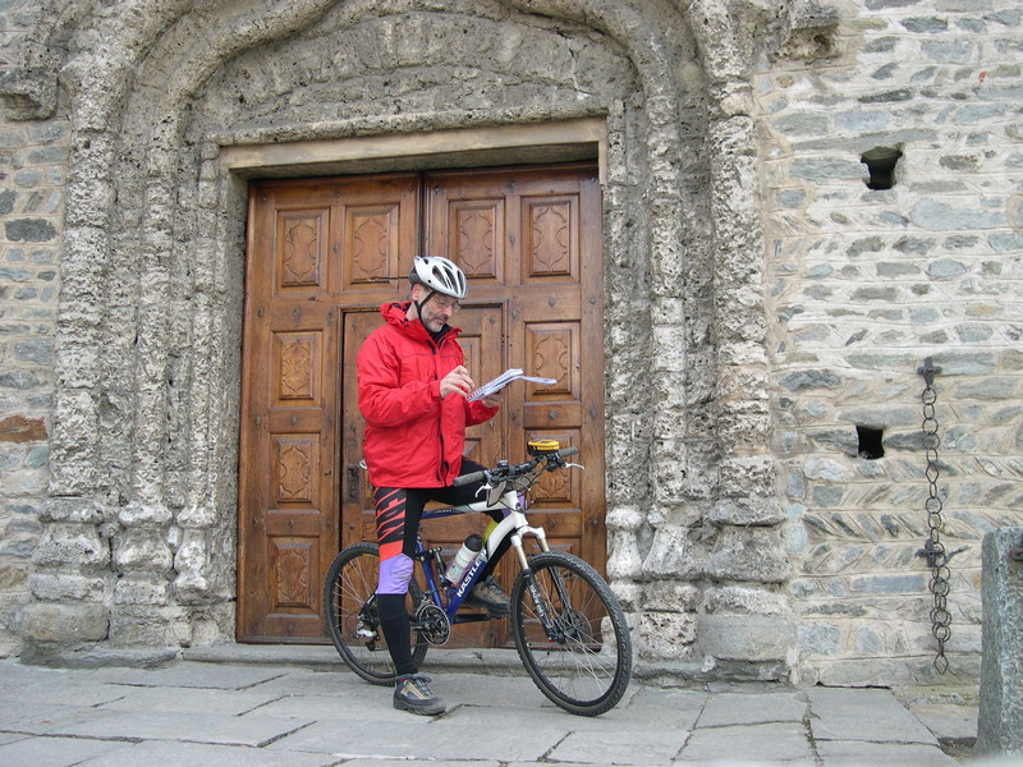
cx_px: 512
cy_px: 384
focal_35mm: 38
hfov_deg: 49.0
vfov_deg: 37.7
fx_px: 1123
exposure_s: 1/197
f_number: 2.8
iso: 100
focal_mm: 8
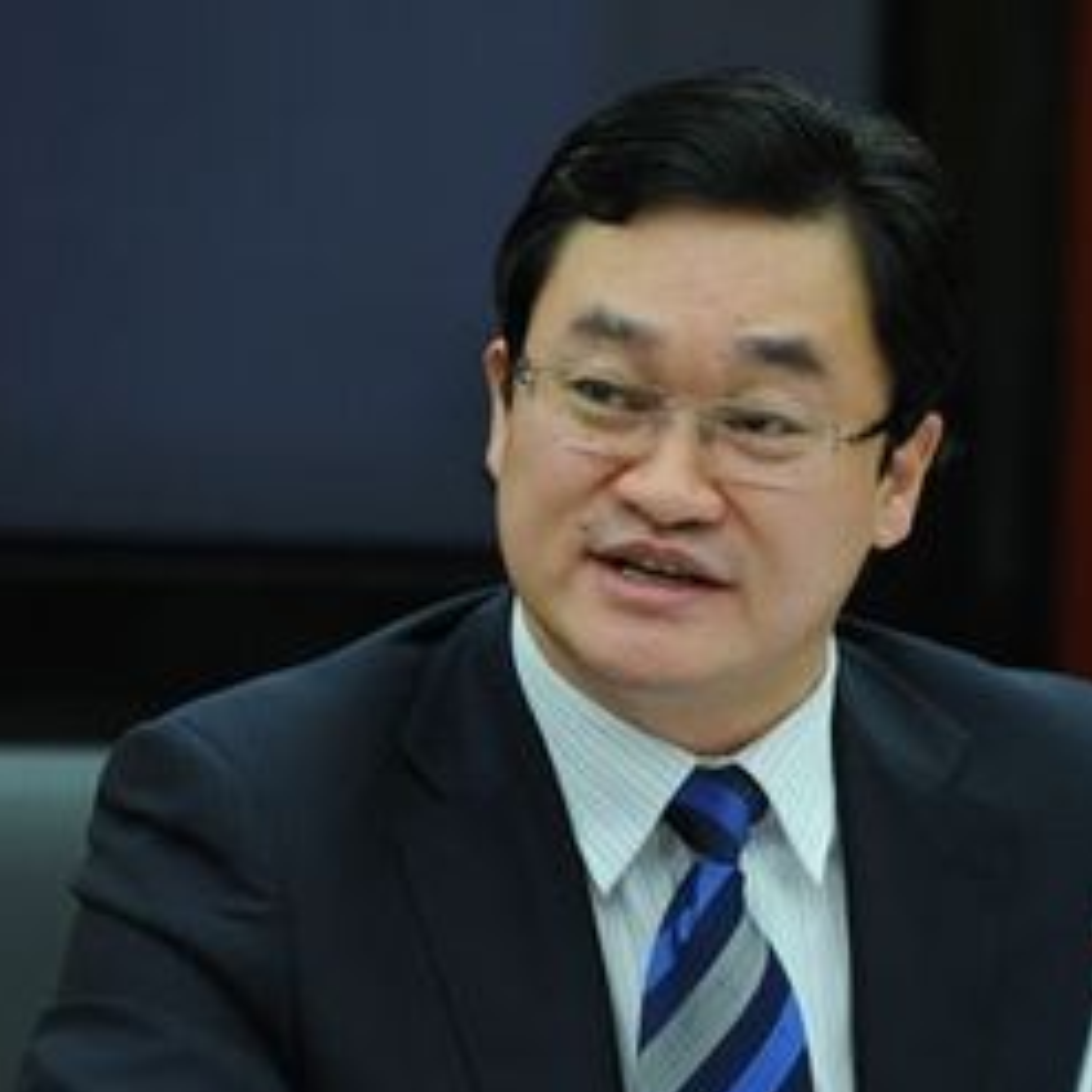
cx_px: 637
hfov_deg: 5.5
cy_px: 628
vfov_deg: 5.5
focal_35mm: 321
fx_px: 11457
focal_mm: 170
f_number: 3.5
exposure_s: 1/400
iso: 2000
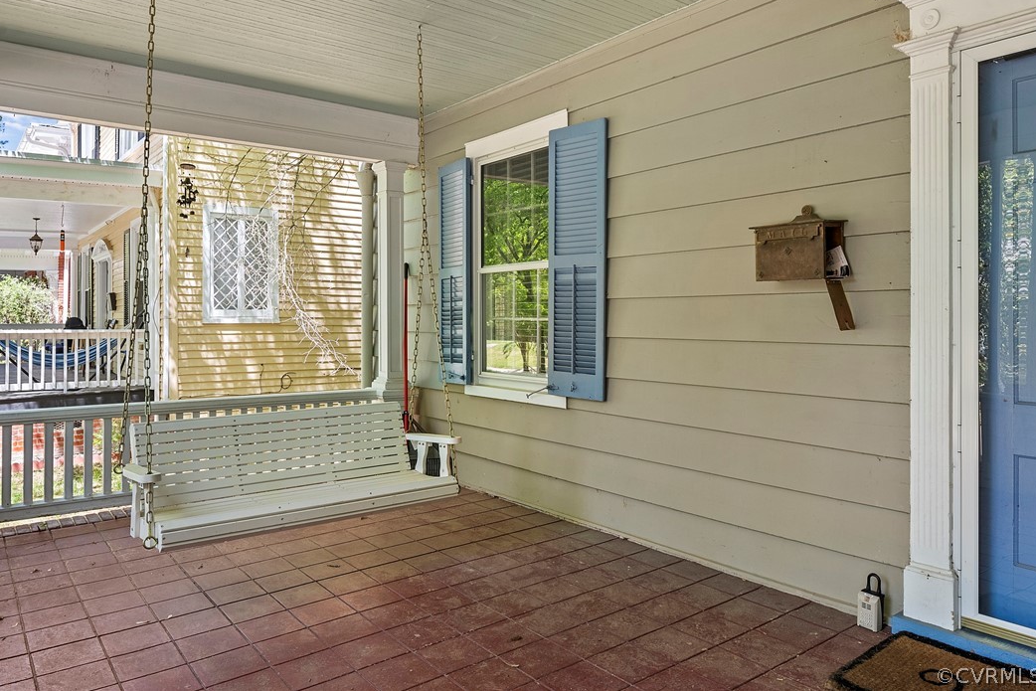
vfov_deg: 51.3
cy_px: 332
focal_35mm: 25
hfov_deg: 71.5
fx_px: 719
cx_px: 508
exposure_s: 1/20
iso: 800
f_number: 11
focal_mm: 24
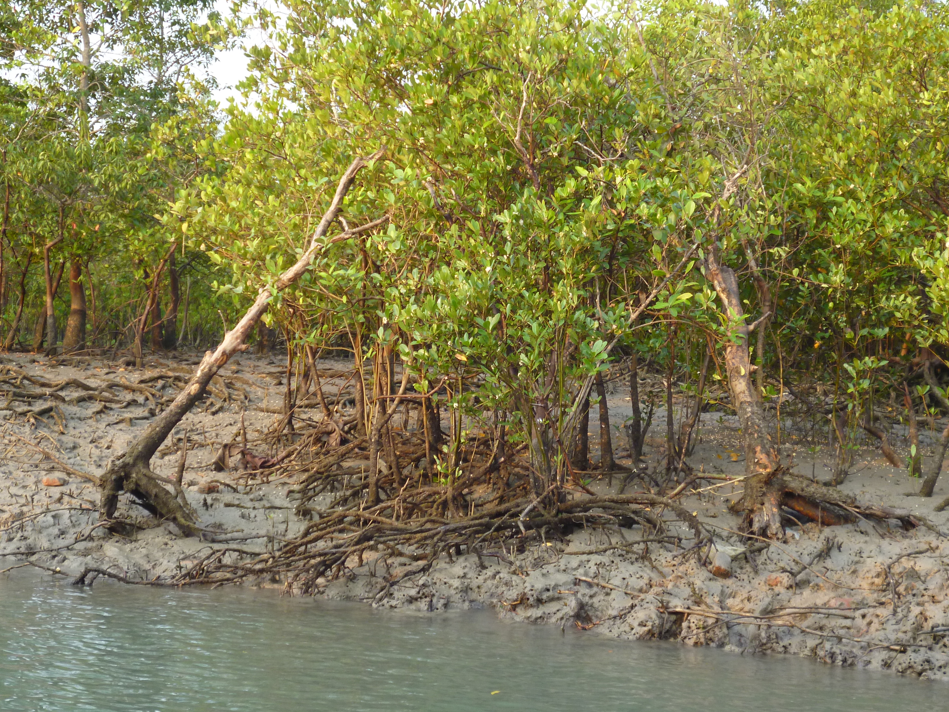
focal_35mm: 62
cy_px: 332
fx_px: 1700
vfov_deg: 23.6
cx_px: 532
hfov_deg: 31.2
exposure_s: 1/80
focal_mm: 8.6
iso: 160
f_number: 4
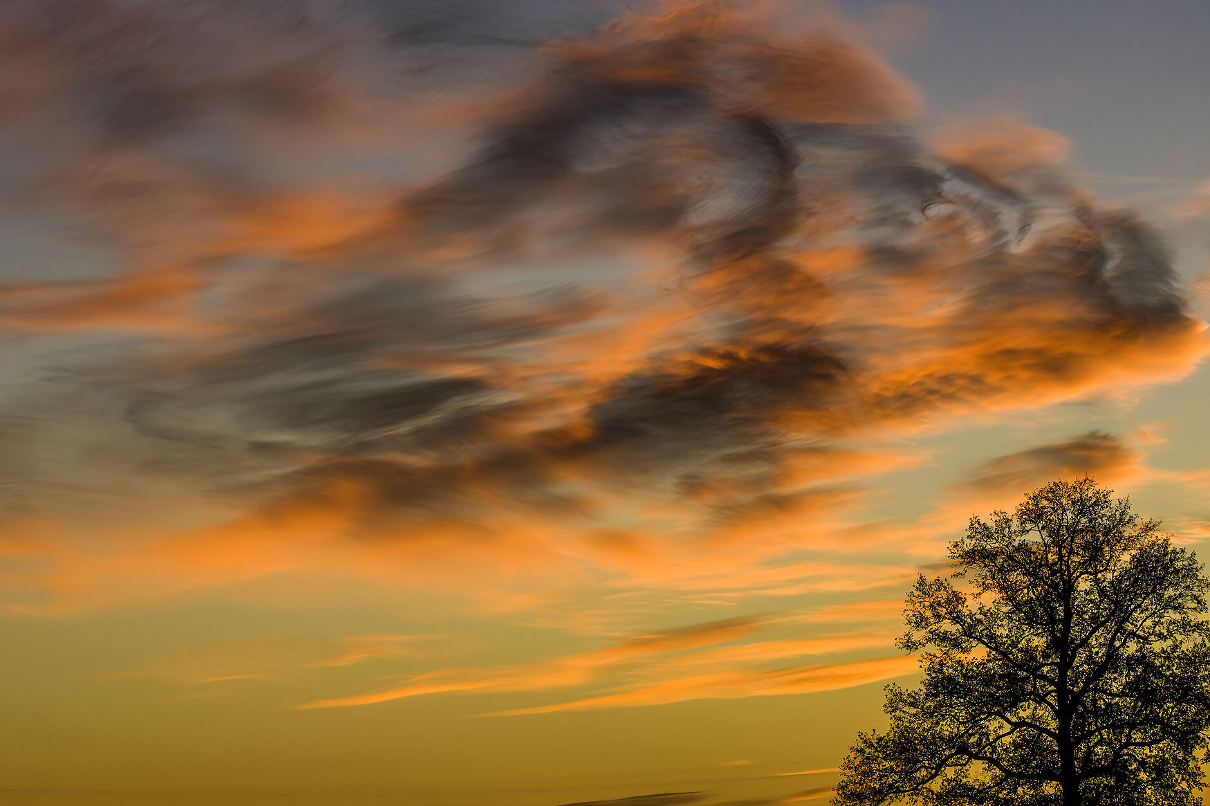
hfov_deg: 14.3
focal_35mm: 144
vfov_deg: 9.5
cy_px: 511
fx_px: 4837
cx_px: 569
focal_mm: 70
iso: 200
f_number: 7.1
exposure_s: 1/320
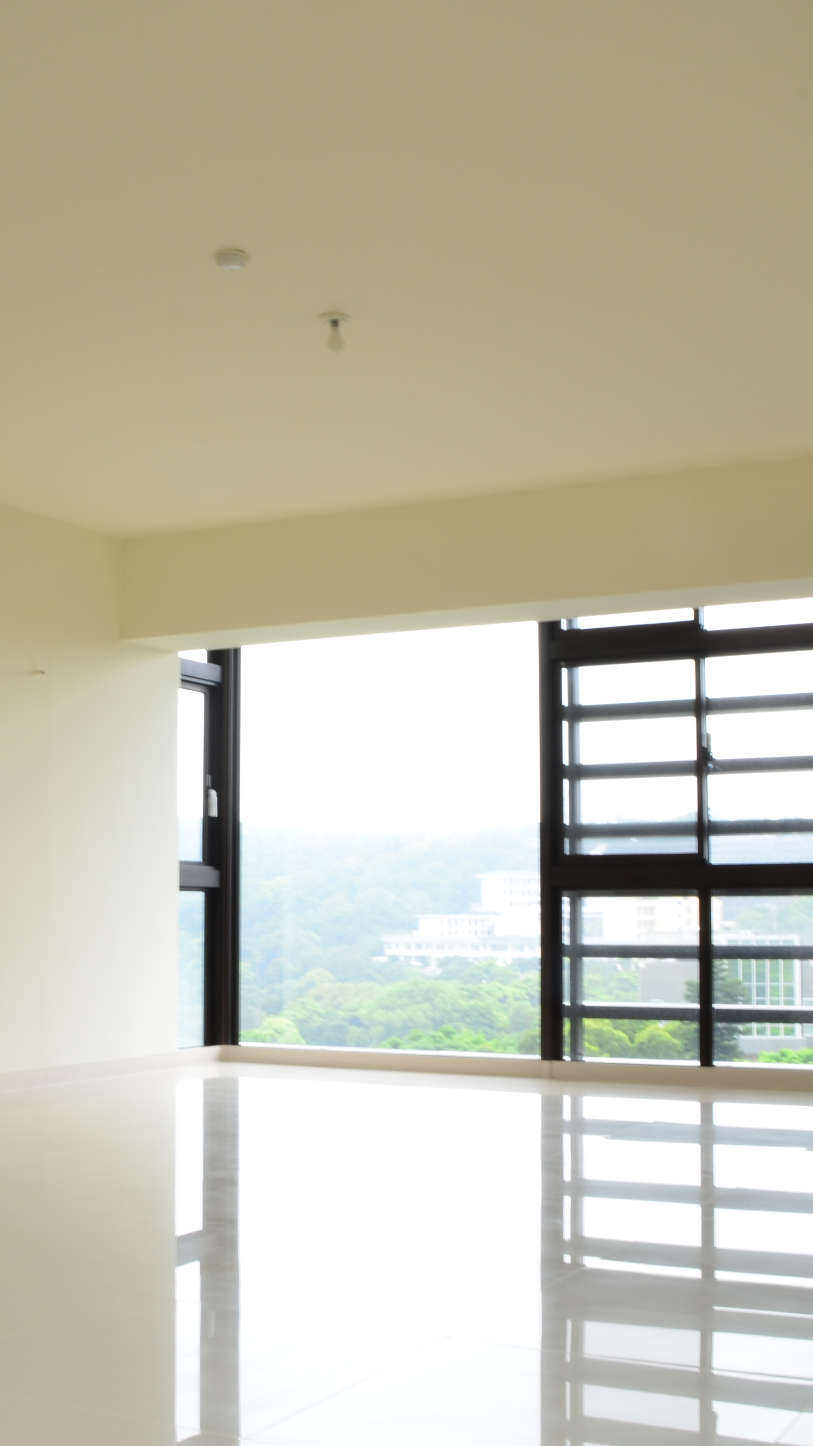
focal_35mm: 43
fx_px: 1648
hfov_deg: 27.6
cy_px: 718
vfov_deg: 47.4
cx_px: 310
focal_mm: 18
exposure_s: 1/6
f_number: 22
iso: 140
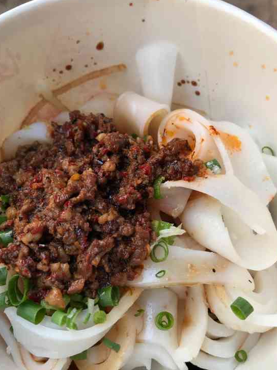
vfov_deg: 51.4
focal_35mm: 36
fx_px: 384
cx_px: 126
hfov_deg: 39.6
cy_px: 192
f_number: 1.8
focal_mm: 3.99
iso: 20
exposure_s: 1/226
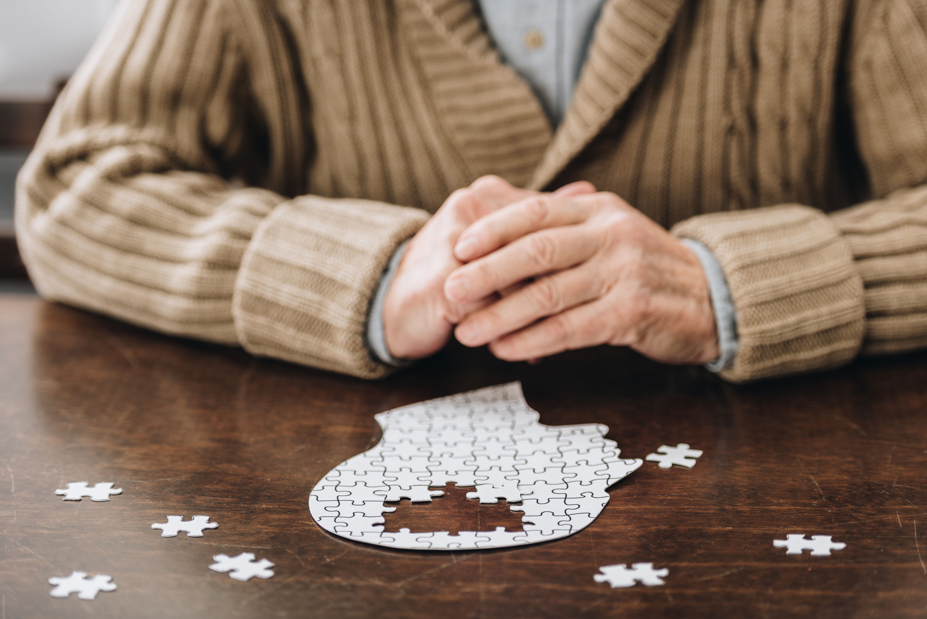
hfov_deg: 19.5
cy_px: 310
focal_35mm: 105
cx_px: 464
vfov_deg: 13.1
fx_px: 2704
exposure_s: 1/200
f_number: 3.2
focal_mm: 105
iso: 100
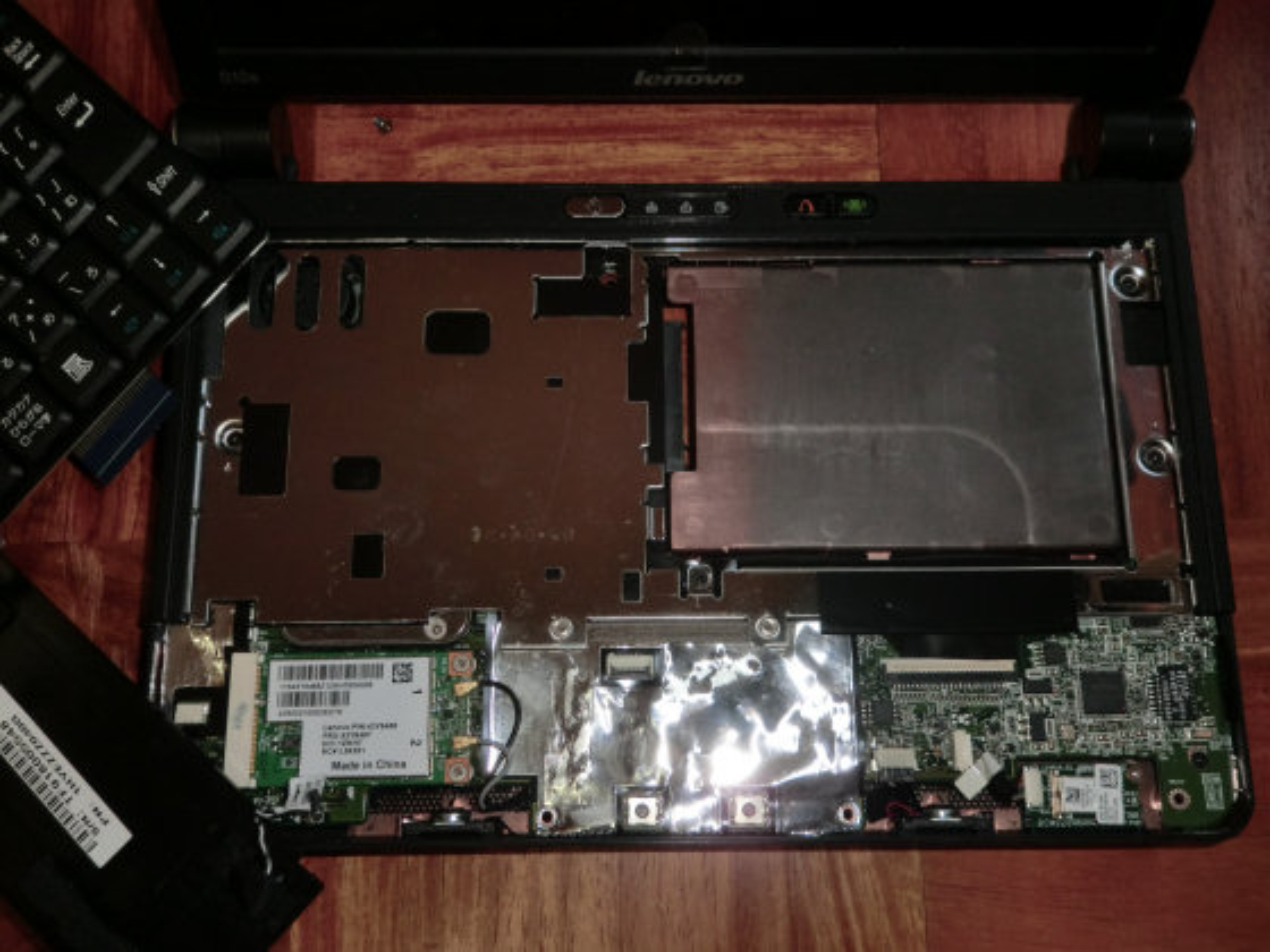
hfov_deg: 51.4
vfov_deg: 39.7
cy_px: 476
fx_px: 1321
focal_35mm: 36
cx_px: 635
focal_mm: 6.58
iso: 64
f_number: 3
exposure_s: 1/60
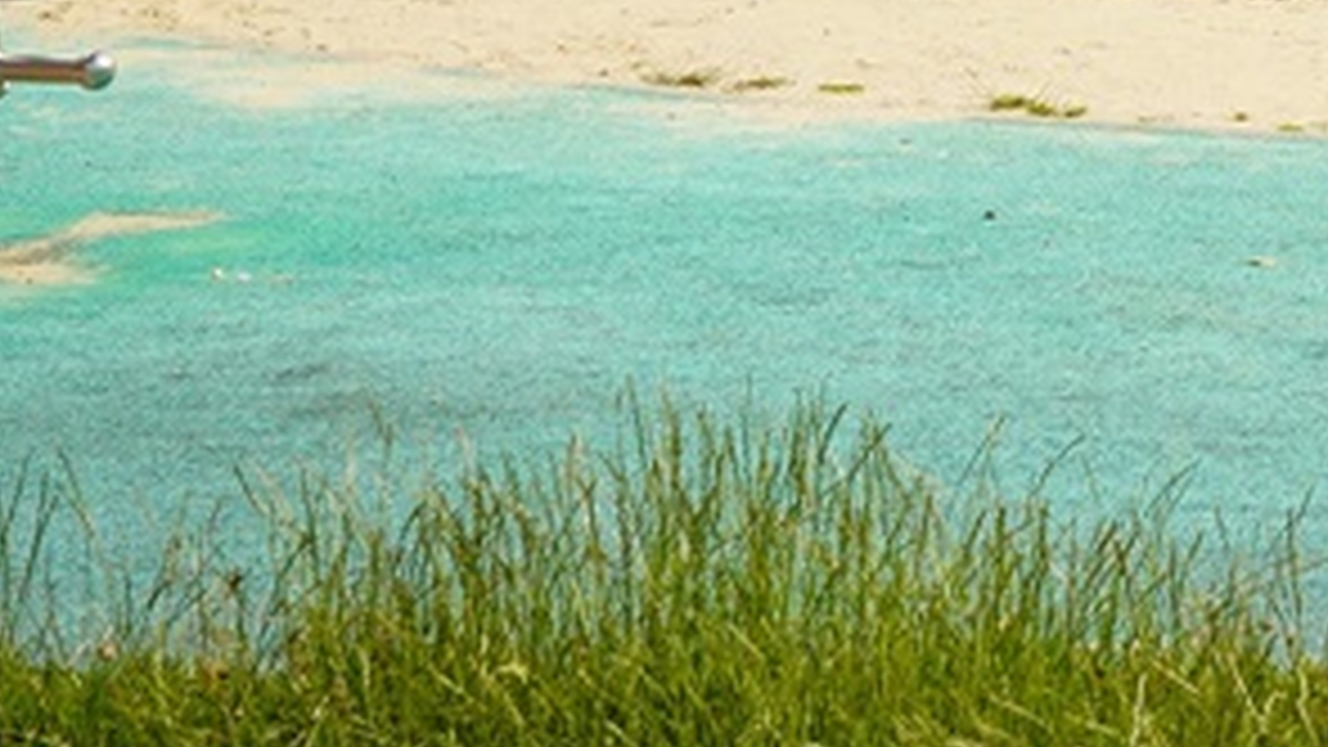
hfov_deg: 12.0
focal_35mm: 174
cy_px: -619
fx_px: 6128
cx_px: 1724
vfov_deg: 6.8
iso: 100
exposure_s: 1/500
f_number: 5
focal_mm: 33
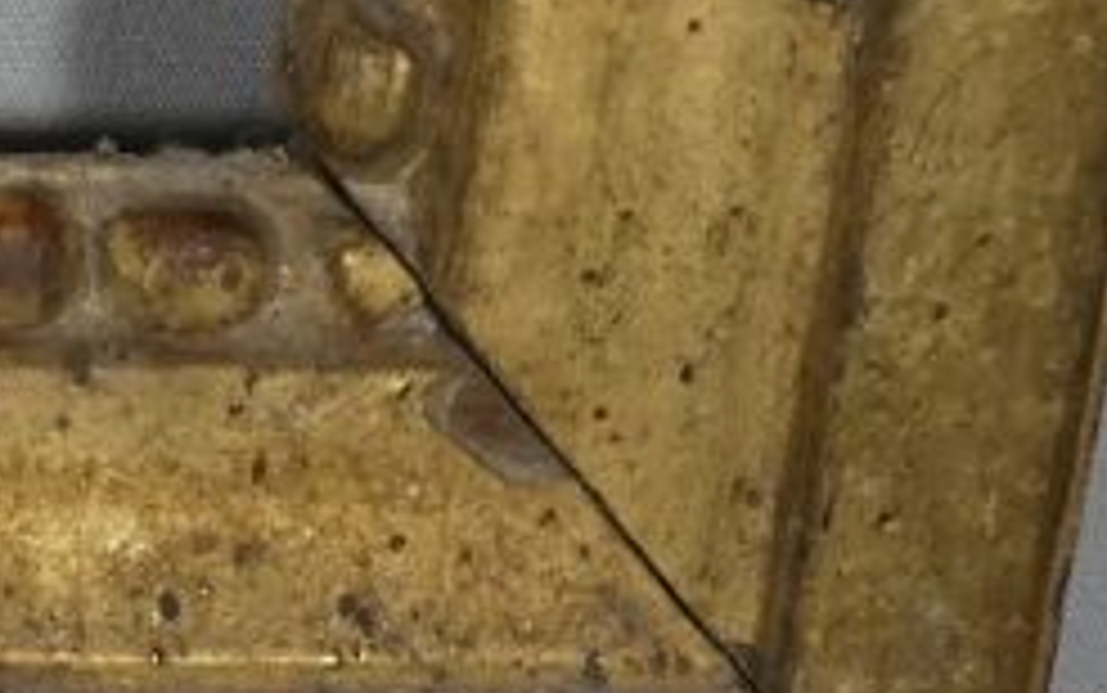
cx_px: -216
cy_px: 504
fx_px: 5735
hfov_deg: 10.8
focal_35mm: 190
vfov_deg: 6.9
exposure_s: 1/125
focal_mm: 7.8
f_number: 3.7
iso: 200
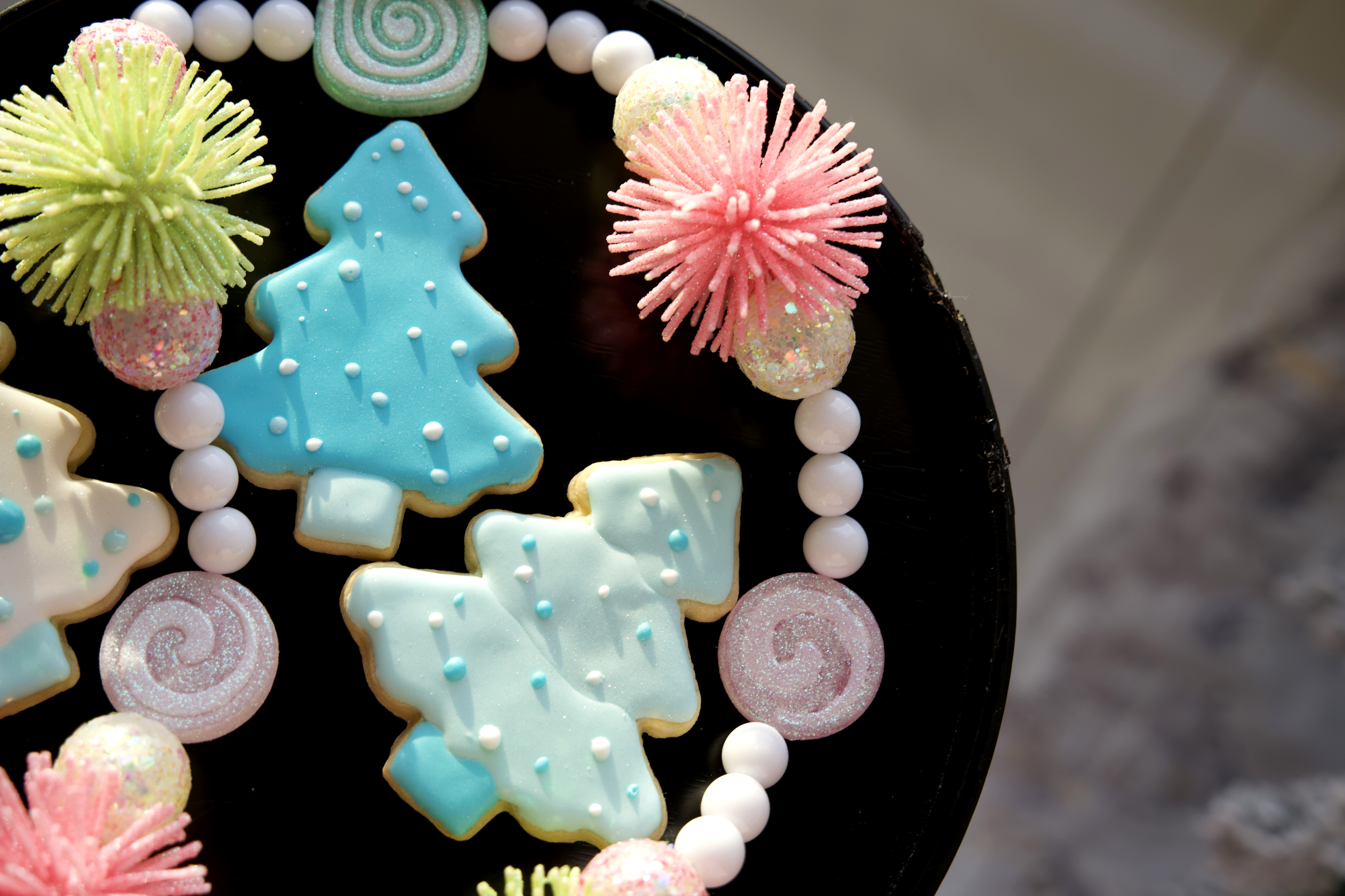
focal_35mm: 55
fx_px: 2045
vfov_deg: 24.7
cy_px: 399
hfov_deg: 36.4
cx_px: 639
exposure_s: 1/60
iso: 100
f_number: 4
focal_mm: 44.6
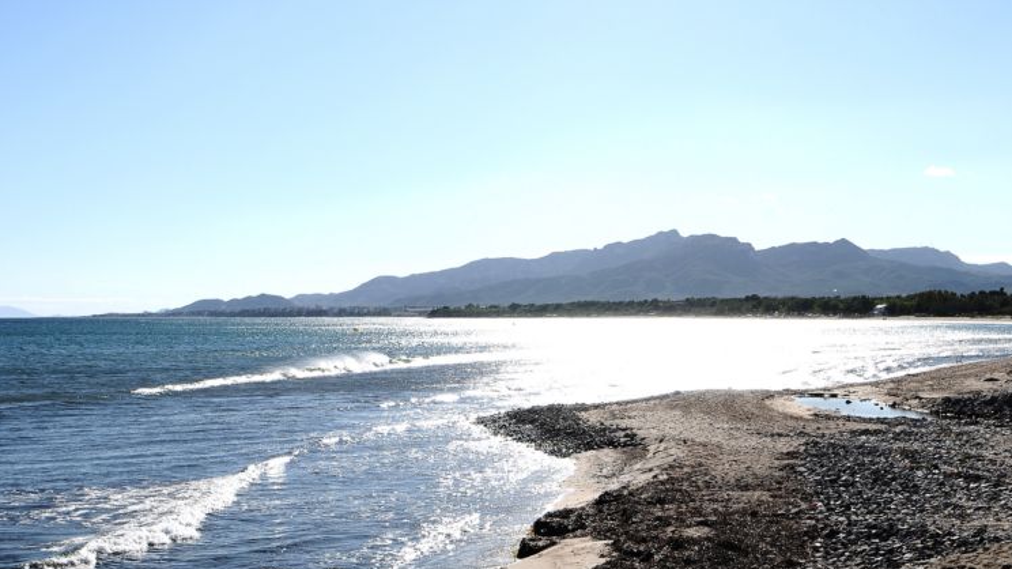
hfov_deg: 38.5
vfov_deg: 22.2
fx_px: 1449
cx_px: 543
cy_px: 315
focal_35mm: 54
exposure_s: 1/640
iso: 200
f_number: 10
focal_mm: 32
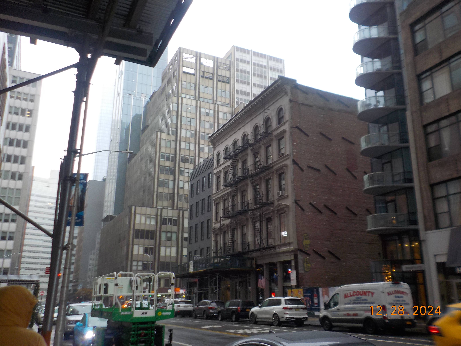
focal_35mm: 30
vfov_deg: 46.8
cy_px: 173
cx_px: 230
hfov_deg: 60.0
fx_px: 400
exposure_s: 1/60
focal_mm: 4.1
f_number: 3.3
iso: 125
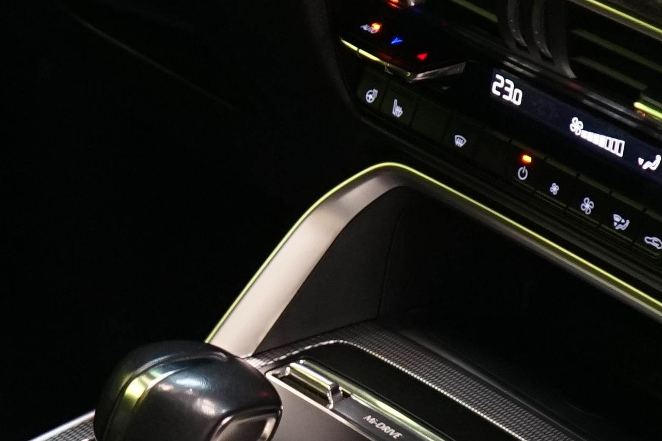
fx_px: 2667
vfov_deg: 9.5
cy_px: 224
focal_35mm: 145
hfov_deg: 14.1
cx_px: 199
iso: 1000
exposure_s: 1/30
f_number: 3.5
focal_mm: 30
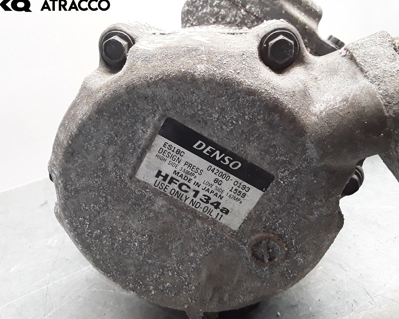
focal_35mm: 30
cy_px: 162
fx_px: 354
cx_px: 198
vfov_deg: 48.5
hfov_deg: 58.8
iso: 125
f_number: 1.9
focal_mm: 2.91
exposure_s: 1/50
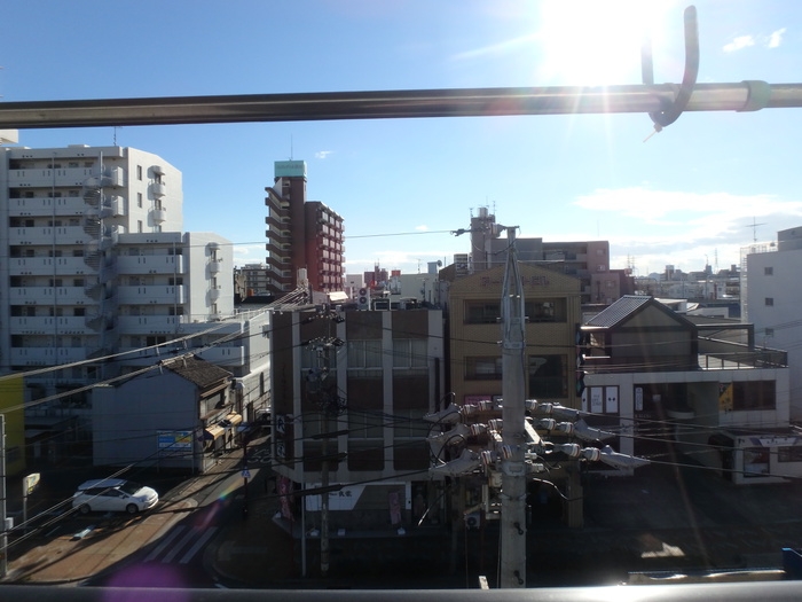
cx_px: 401
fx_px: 487
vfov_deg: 63.4
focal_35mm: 21
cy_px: 301
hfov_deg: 79.0
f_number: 6
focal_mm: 3.7
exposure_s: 1/640
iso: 125
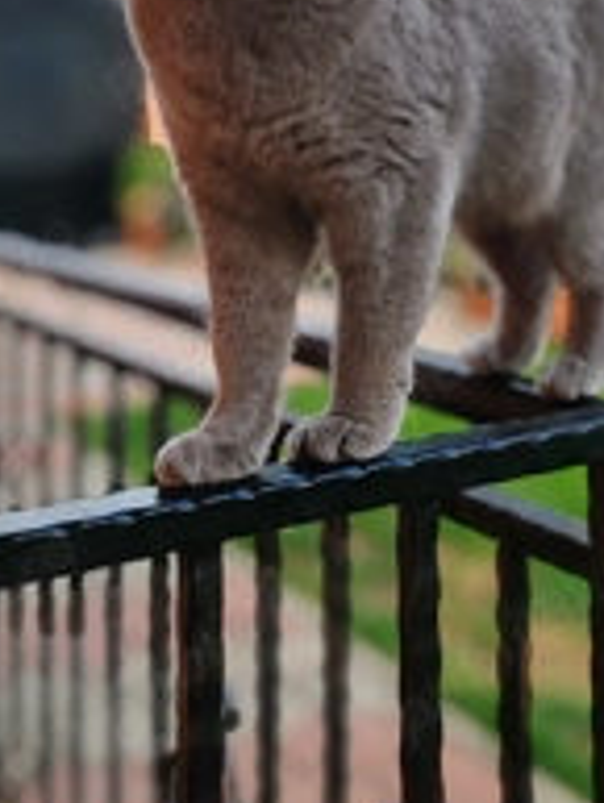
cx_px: 379
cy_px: 67
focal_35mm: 56
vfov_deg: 32.5
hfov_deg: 26.0
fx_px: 1301
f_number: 2.4
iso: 50
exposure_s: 1/250
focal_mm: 6.12
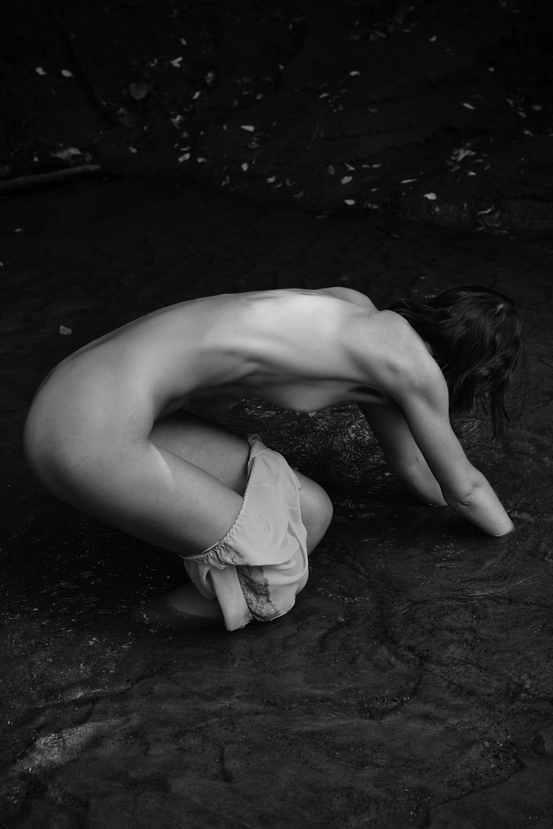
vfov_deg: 39.6
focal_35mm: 50
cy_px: 414
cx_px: 276
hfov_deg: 27.0
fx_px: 1152
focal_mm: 50
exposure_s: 1/160
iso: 125
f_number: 4
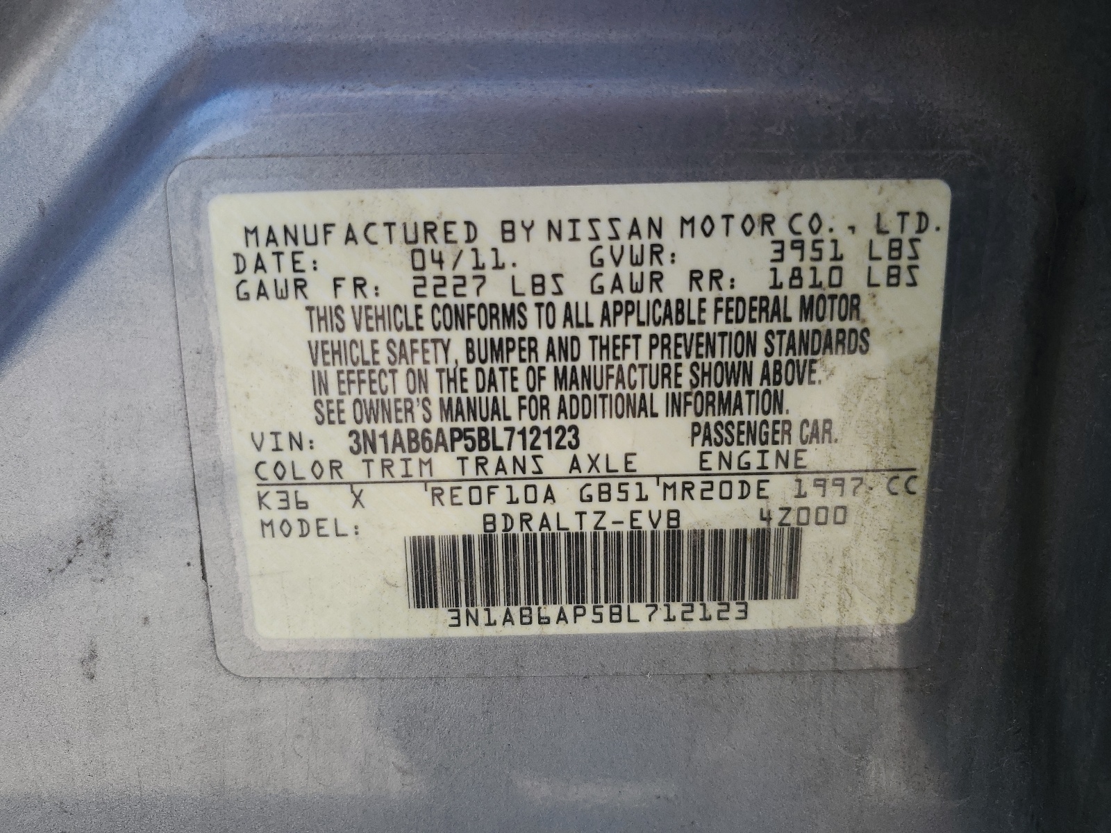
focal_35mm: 26
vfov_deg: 53.1
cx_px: 556
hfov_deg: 67.3
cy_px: 416
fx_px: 834
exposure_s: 1/417
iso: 50
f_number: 1.5
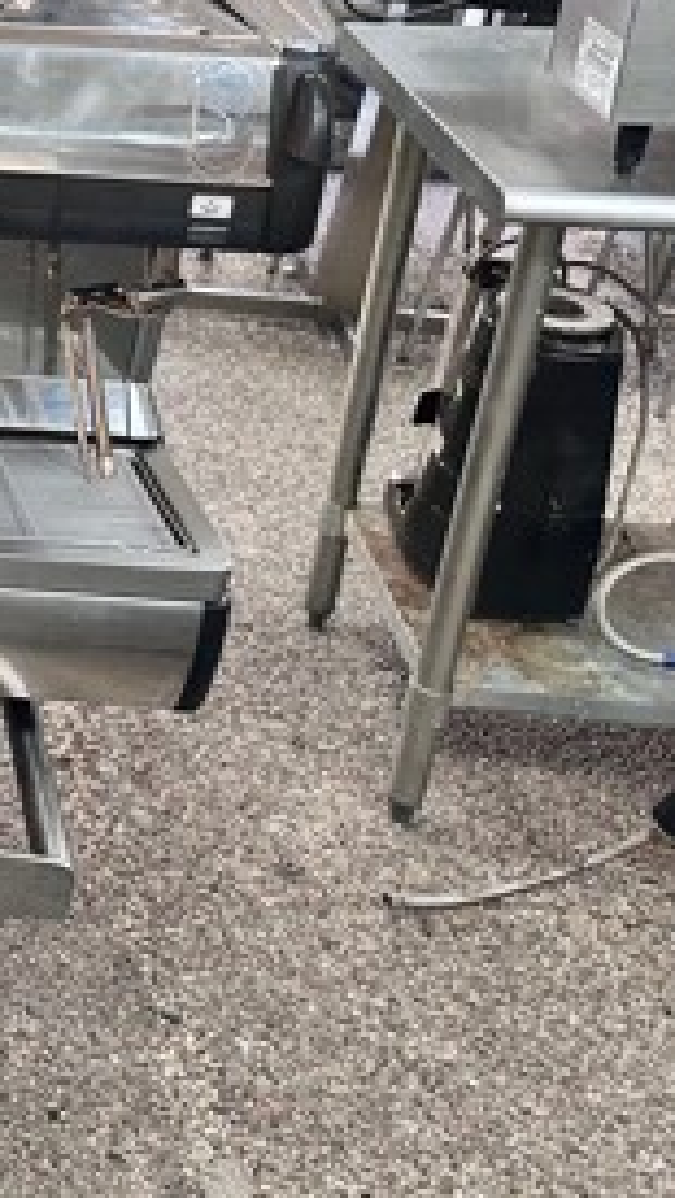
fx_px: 1843
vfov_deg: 34.9
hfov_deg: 16.3
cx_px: -649
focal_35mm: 58
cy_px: 248
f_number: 1.78
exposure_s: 1/81
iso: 250
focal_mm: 6.86
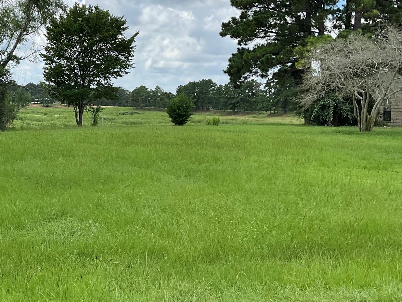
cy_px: 104
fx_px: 557
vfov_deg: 30.1
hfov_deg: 38.3
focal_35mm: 48
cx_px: 84
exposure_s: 1/1342
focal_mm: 3
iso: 25
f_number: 1.8
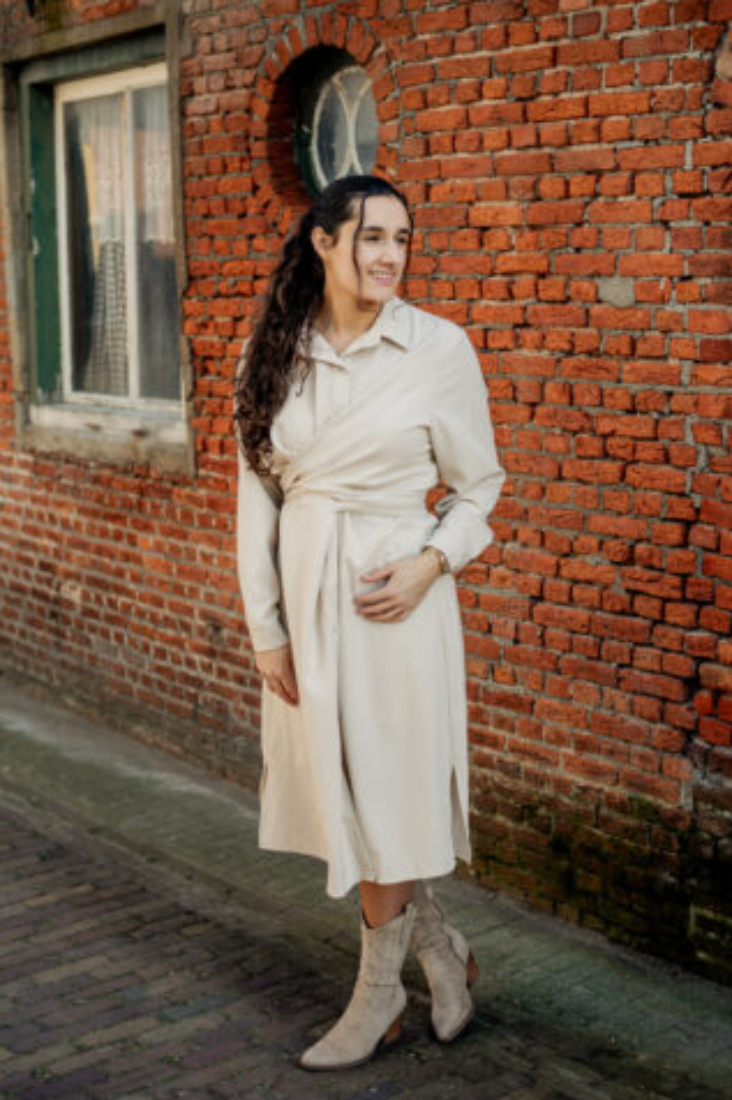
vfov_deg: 38.9
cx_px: 372
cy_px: 556
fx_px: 1557
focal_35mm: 51
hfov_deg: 26.5
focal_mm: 50
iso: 160
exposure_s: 1/800
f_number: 2.5
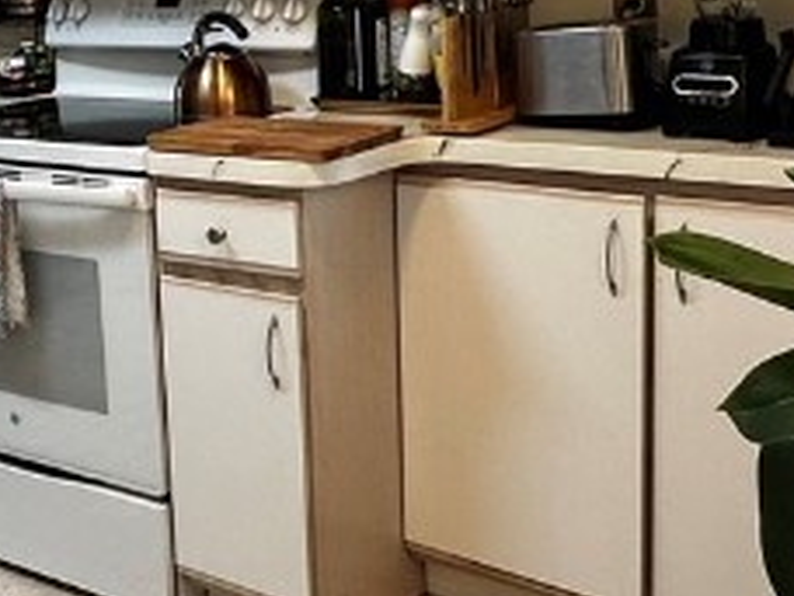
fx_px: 1445
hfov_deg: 29.4
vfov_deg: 23.1
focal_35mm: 63
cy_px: 153
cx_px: 66
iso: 200
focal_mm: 2.22
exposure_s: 1/120
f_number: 2.2
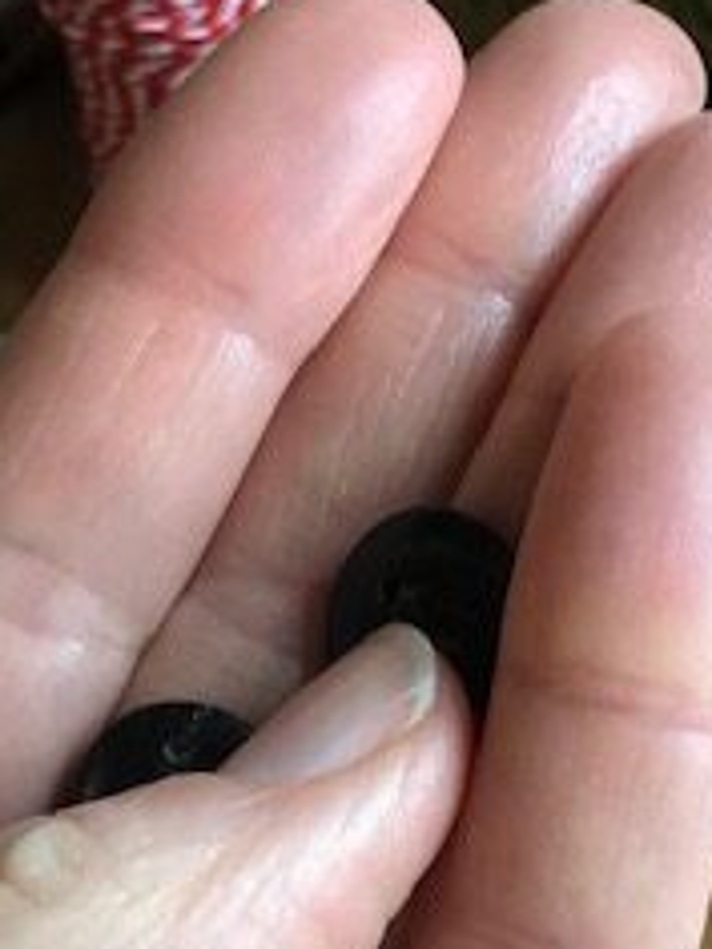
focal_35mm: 76
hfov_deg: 19.4
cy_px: 752
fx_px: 2084
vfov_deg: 25.2
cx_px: 314
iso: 64
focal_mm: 4
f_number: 1.8
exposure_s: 1/15
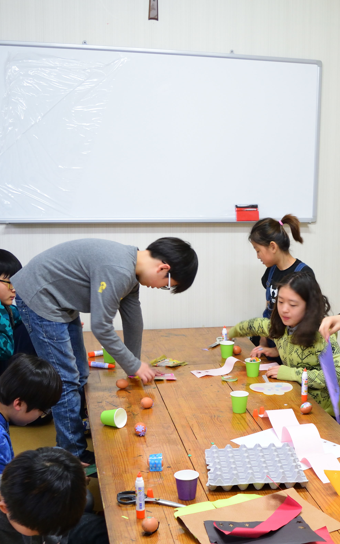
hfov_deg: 23.9
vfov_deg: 38.6
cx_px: 328
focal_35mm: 52
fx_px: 771
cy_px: 341
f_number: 4
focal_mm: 18
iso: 560
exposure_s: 1/30
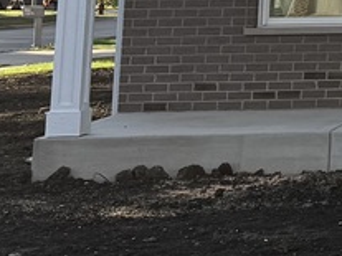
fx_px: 1649
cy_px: -264
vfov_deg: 8.4
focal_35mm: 167
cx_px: 1049
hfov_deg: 9.3
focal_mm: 6.76
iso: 80
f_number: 1.78
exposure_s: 1/2169
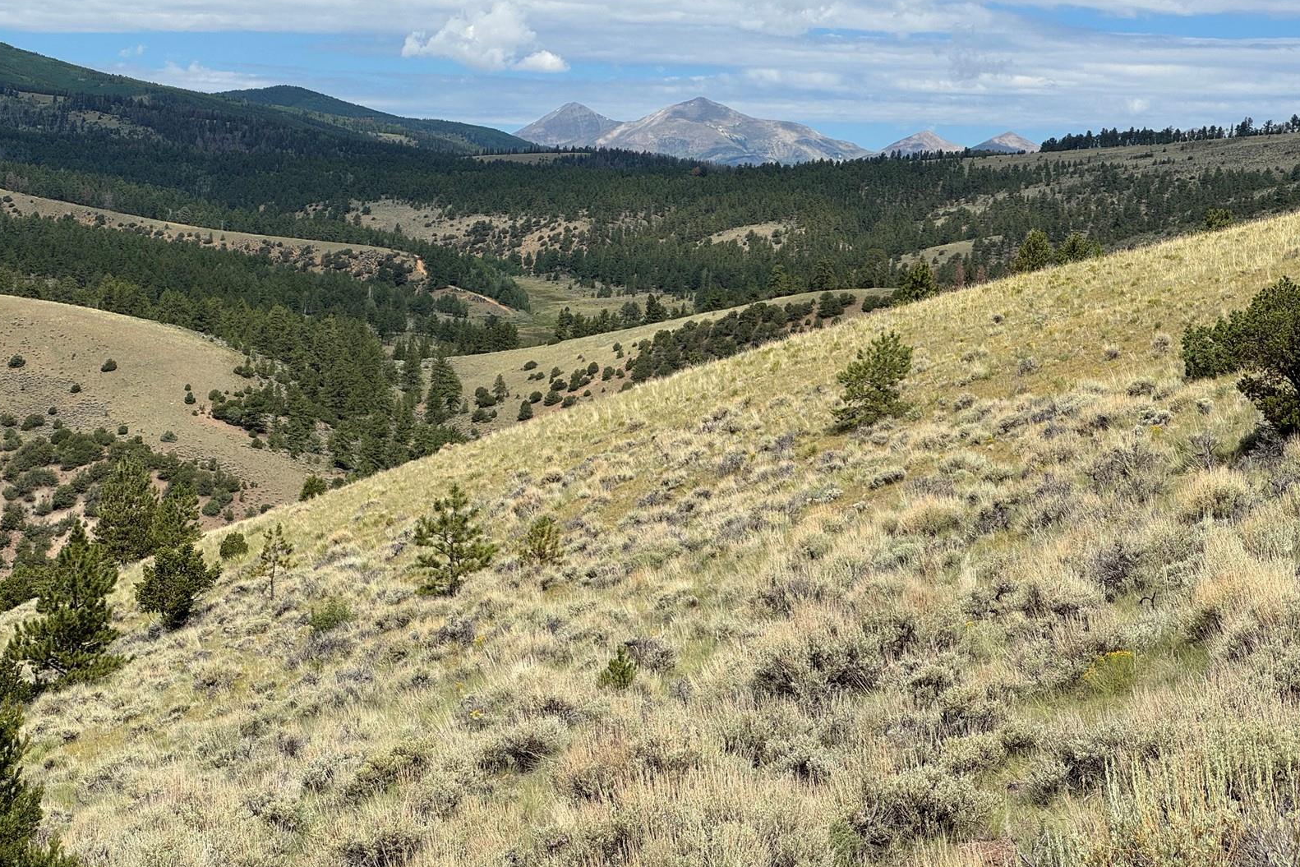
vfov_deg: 16.9
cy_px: 409
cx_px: 650
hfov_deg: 25.1
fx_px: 2925
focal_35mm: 81
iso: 25
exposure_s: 1/1193
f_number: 2.8
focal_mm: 9
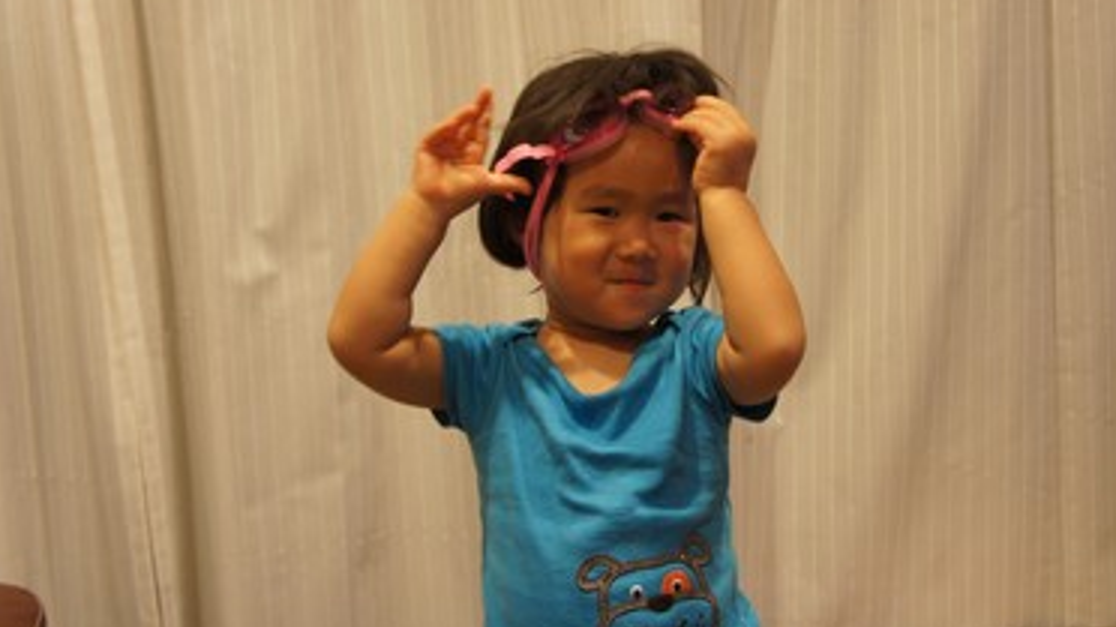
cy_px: 372
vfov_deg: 26.1
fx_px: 1348
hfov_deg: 45.0
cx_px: 591
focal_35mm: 46
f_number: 4
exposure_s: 1/30
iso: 1600
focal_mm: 27
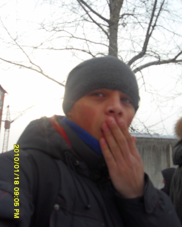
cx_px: 91
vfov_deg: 49.0
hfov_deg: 40.1
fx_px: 249
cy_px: 105
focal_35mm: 37
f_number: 3.5
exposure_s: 1/350
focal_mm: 6.3
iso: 80
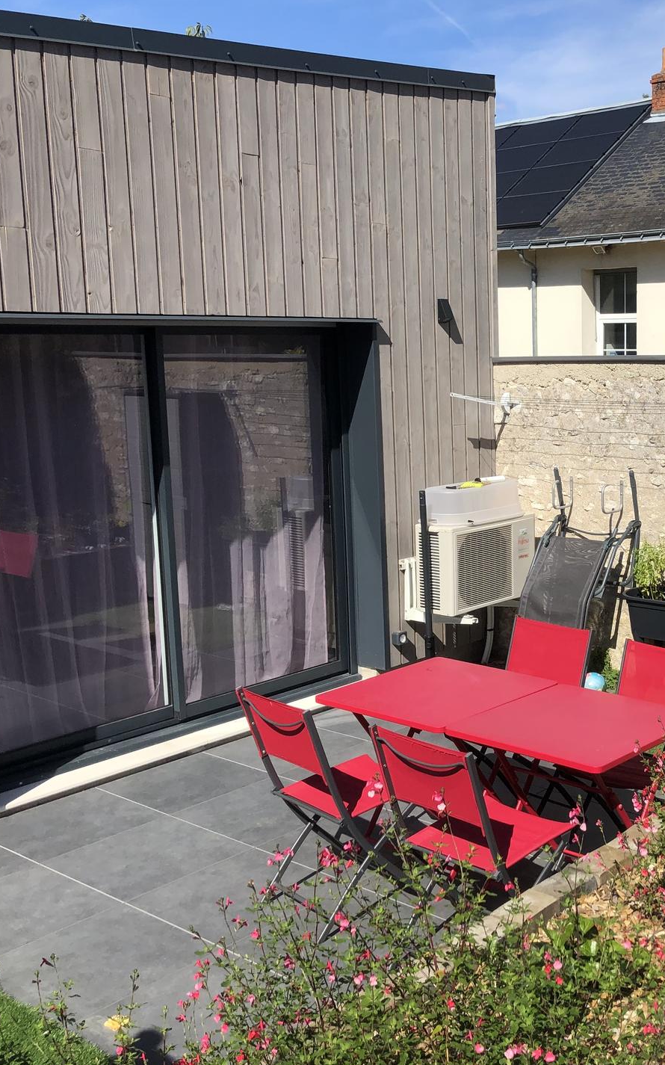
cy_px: 536
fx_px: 1160
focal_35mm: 40
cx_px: 589
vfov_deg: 49.3
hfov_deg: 30.7
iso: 20
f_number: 1.8
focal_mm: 3.99
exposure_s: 1/2667
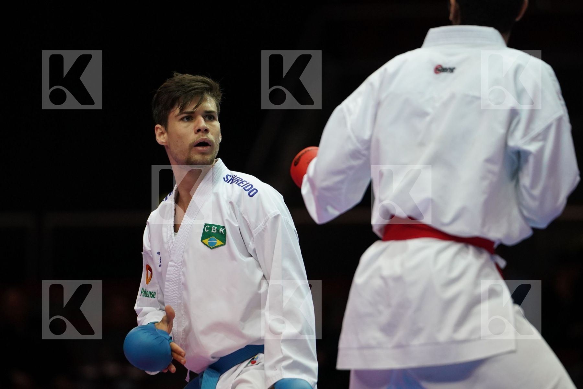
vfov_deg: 4.6
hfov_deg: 6.9
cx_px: 292
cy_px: 194
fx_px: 4858
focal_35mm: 300
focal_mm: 200
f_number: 2.8
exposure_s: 1/1000
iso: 2500
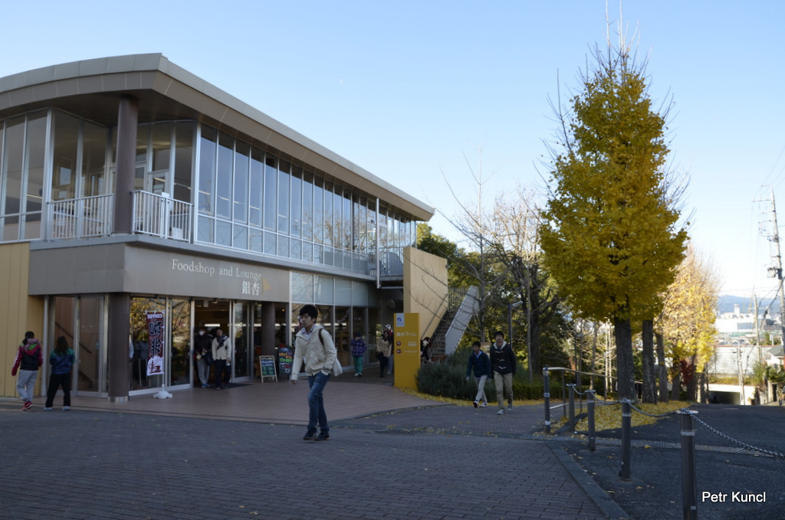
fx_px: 588
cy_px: 260
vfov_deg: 47.8
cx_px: 392
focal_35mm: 27
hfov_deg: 67.5
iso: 200
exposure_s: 1/200
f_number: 7.1
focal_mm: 18
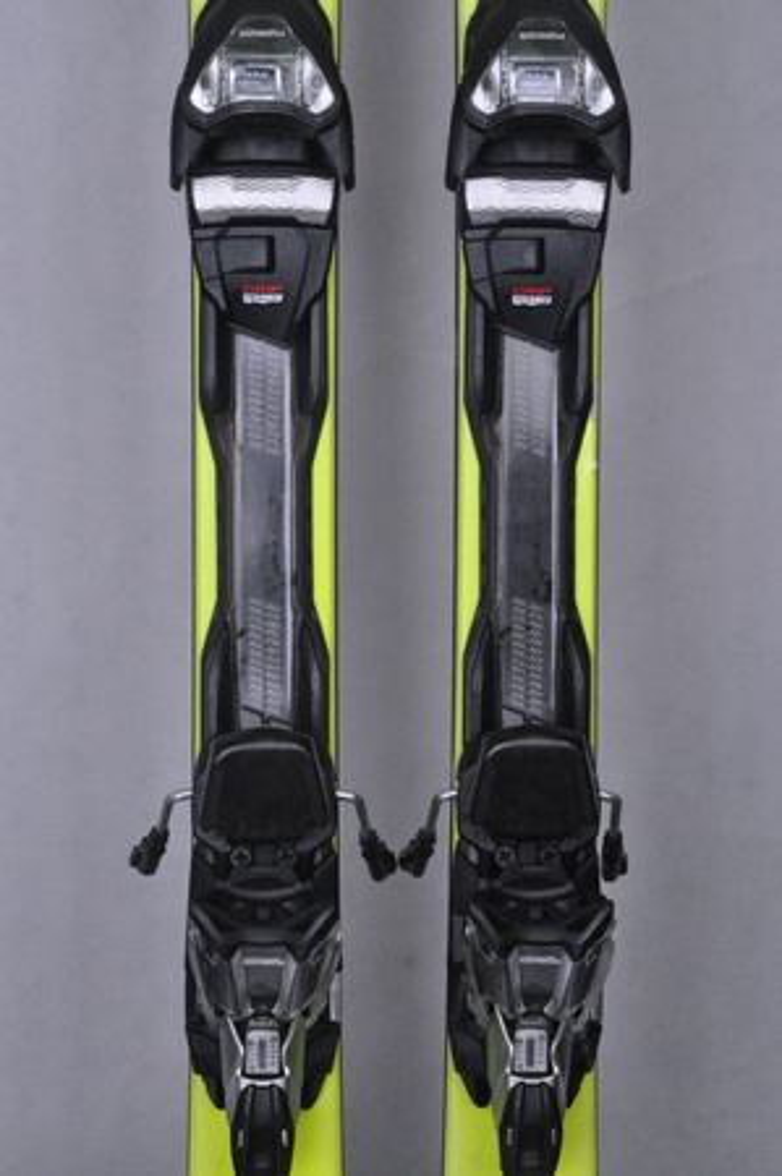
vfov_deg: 19.5
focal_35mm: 105
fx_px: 3429
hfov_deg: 13.0
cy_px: 588
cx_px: 391
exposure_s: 1/125
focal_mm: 70
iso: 3200
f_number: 9.5
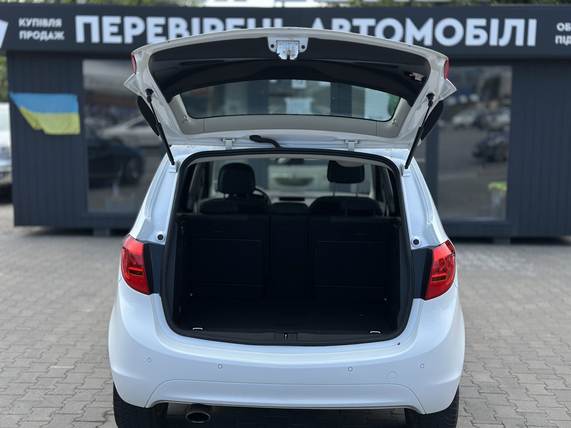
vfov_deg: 30.3
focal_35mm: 48
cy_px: 214
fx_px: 792
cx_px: 286
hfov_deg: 39.7
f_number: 1.78
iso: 80
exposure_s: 1/2597
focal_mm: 6.86
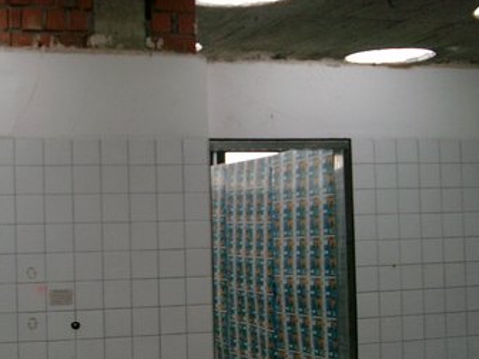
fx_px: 913
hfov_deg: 29.0
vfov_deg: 22.3
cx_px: 127
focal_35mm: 66
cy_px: 180
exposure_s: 1/50
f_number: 2.6
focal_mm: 7.6
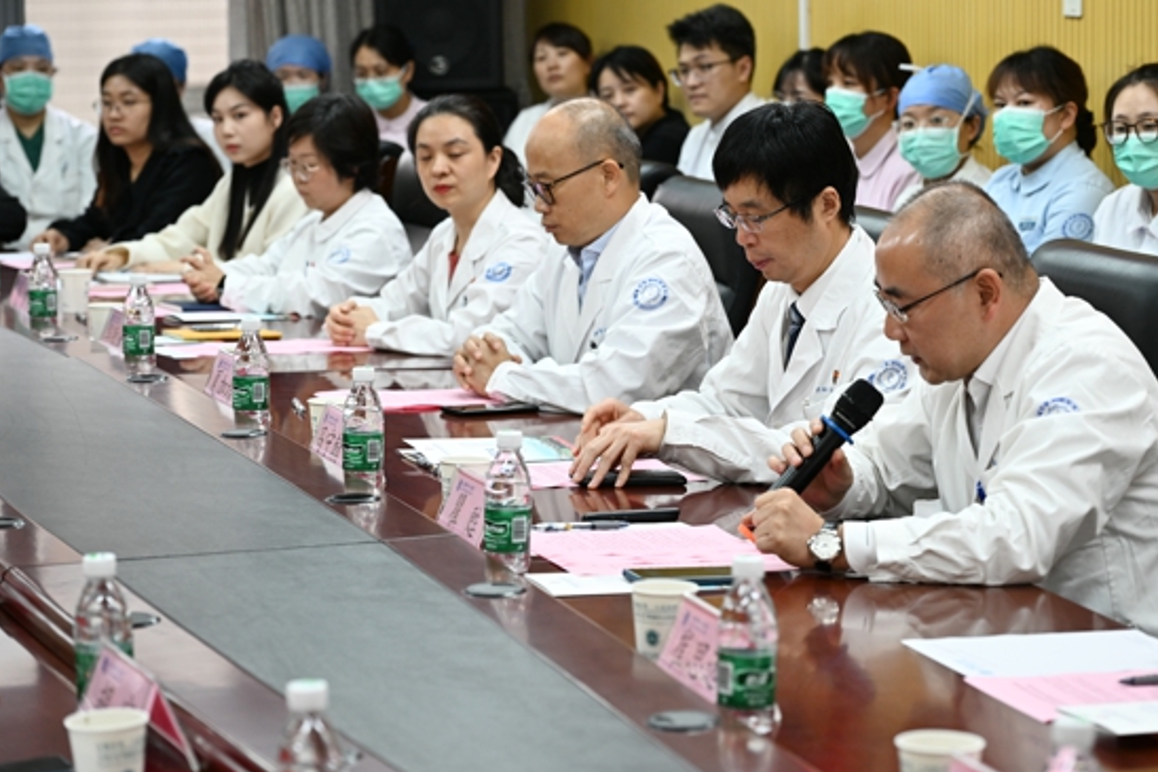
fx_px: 3151
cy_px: 339
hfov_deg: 20.8
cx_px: 642
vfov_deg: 14.0
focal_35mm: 98
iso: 500
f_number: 4
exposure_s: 1/80
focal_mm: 79
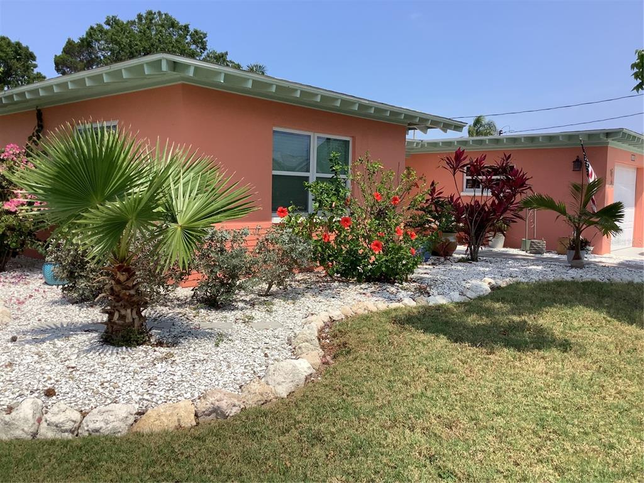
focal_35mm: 31
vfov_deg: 45.4
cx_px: 322
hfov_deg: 58.4
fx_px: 577
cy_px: 242
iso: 25
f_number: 2.4
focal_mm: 3.3
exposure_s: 1/1812
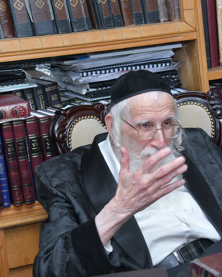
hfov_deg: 15.1
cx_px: 184
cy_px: 170
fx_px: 829
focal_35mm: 101
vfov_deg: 19.0
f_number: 5.6
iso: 1250
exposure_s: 1/125
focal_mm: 52
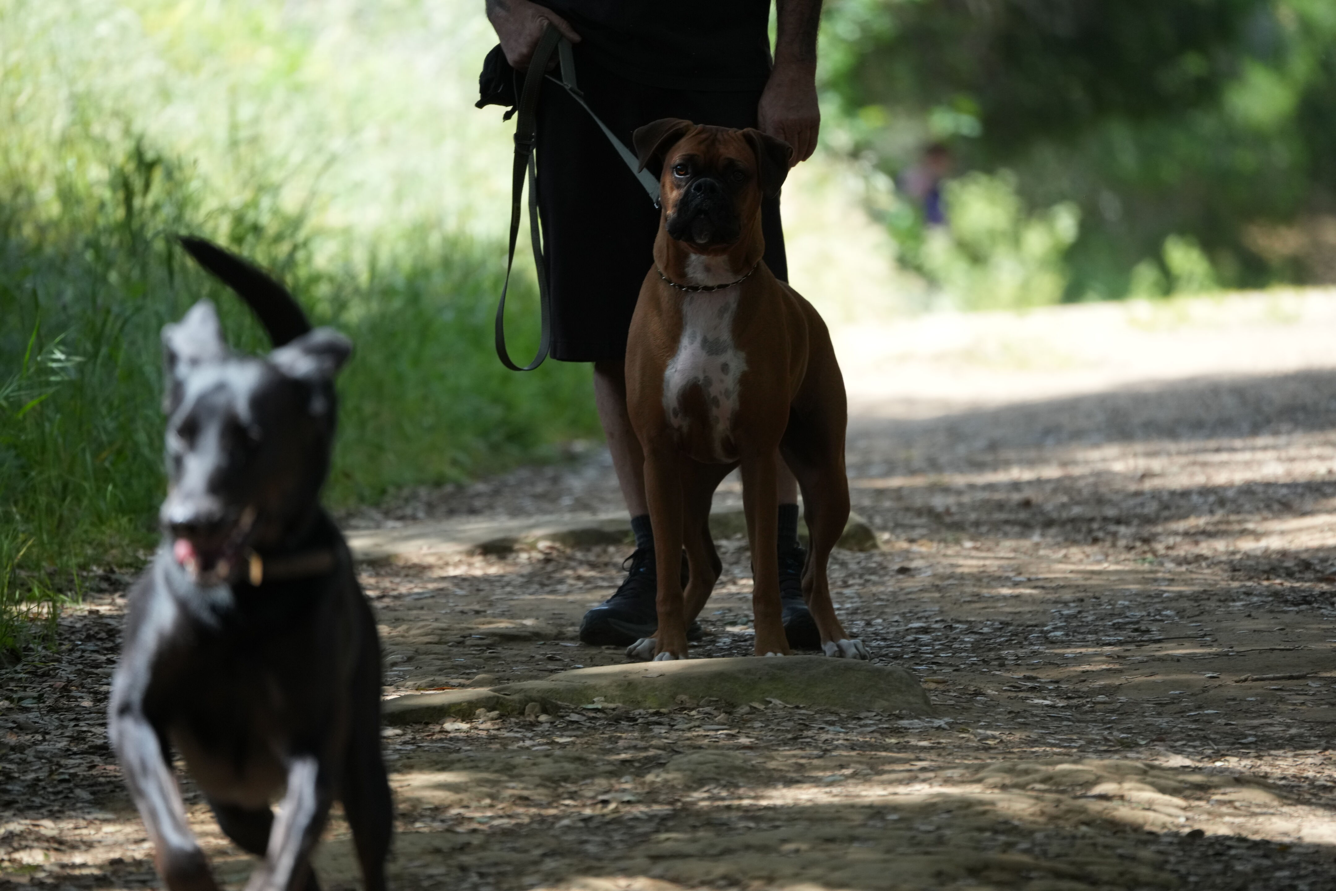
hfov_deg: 5.2
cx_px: 668
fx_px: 14843
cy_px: 446
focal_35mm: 400
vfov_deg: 3.4
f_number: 6.3
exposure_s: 1/800
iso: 1250
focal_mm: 400
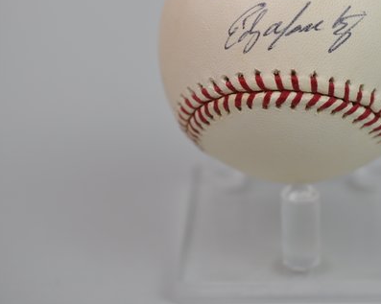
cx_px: 291
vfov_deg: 15.2
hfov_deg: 18.9
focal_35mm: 101
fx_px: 1138
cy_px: 95
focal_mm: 40
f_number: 4
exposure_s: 1/60
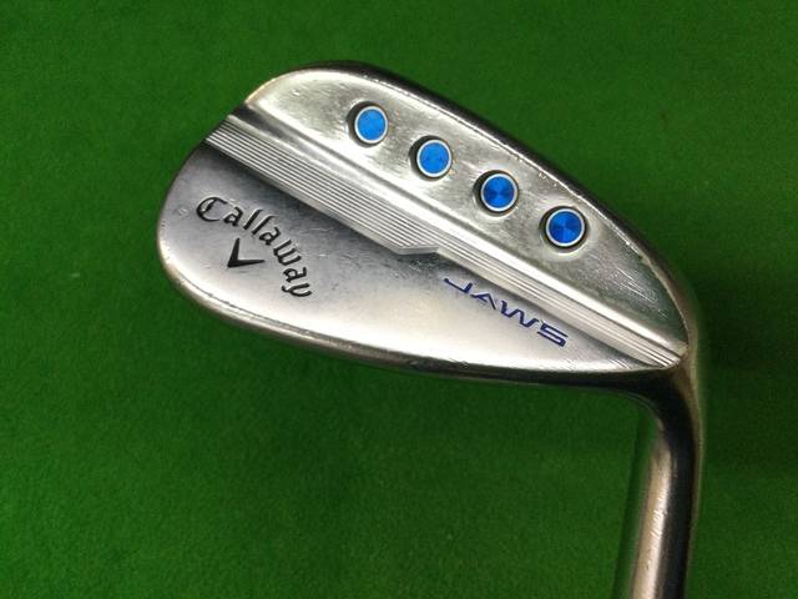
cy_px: 300
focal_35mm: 31
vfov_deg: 45.4
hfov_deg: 58.4
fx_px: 715
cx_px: 399
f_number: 2.4
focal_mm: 3.3
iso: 32
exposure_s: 1/30
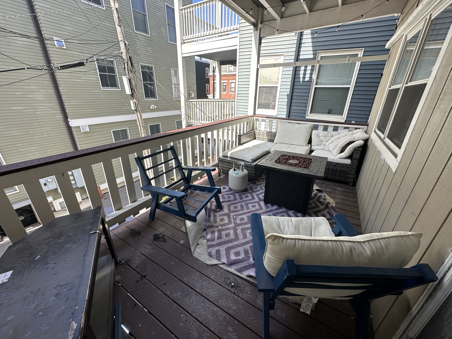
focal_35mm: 14
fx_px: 183
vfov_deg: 85.7
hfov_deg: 102.1
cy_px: 170
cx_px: 226
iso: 40
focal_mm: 2.22
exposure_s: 1/326
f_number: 2.2
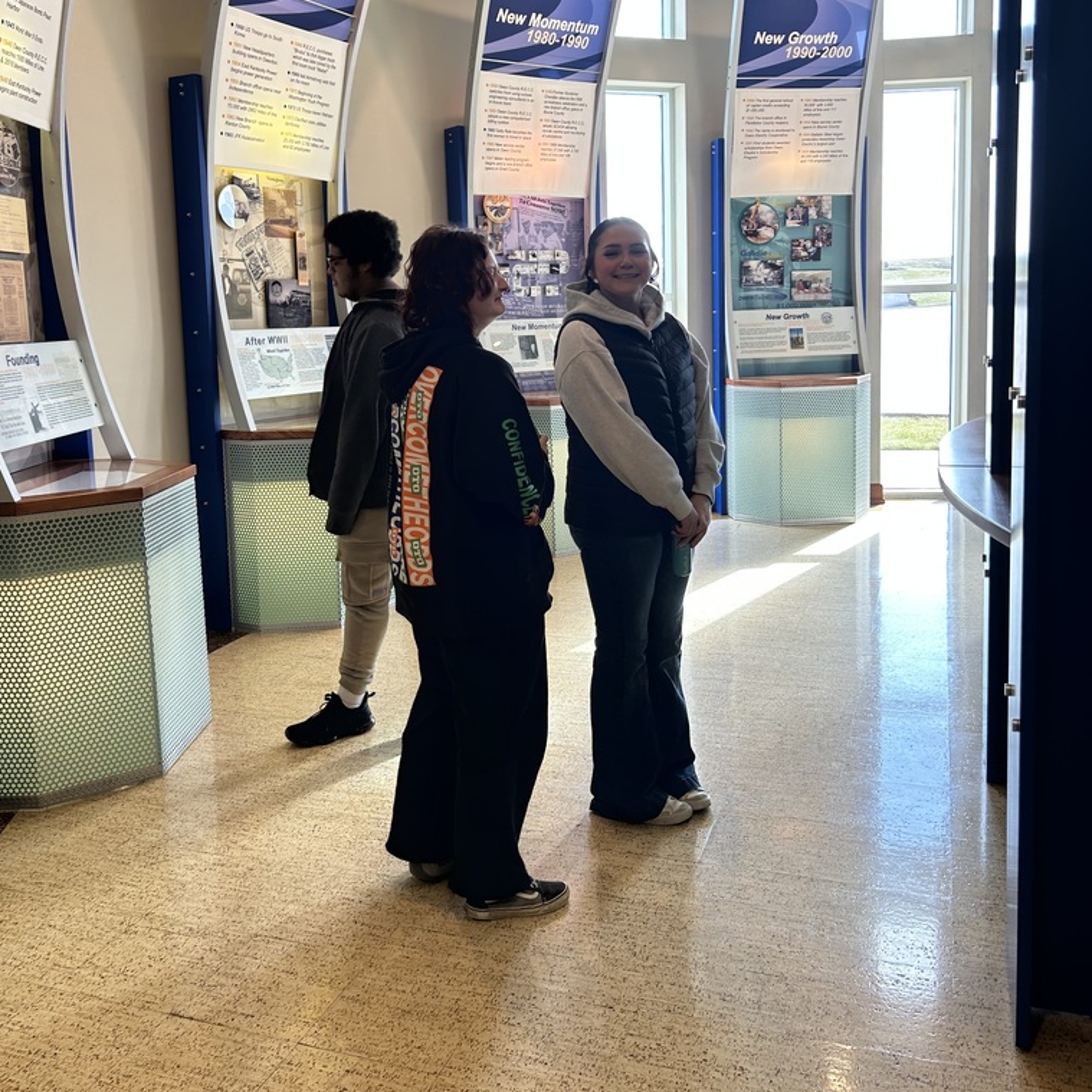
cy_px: 430
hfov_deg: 52.5
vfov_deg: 52.1
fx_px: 1106
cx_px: 544
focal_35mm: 31
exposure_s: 1/120
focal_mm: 5.7
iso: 50
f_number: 1.5
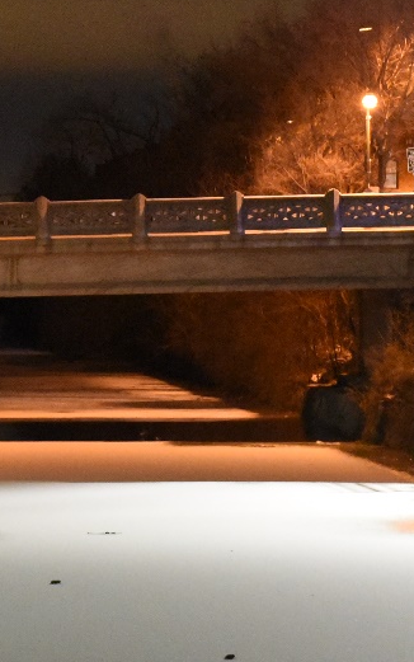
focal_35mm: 219
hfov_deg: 6.0
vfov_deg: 9.5
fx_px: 3950
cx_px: 32
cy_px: 121
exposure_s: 1/15
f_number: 5
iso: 12800
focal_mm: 70
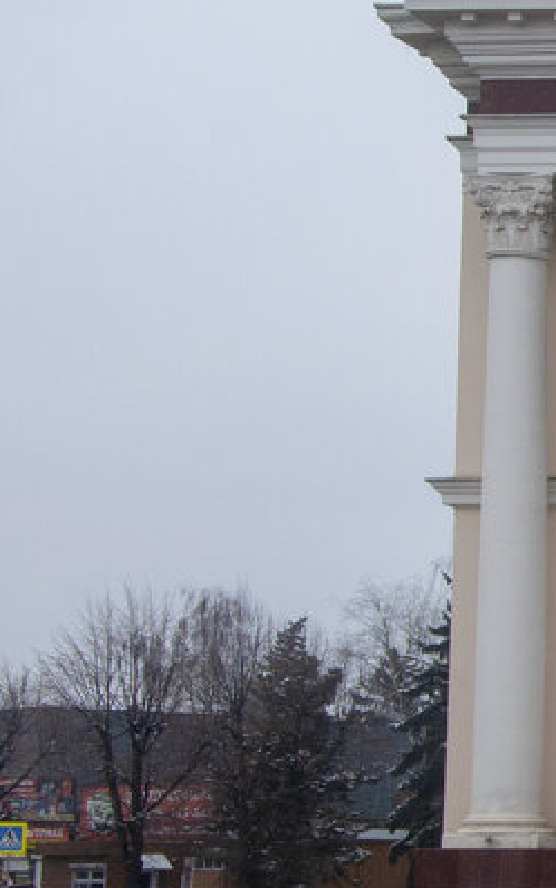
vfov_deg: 15.1
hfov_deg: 8.9
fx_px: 3343
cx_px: 1139
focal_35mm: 138
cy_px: 411
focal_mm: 30
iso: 250
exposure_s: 1/320
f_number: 9
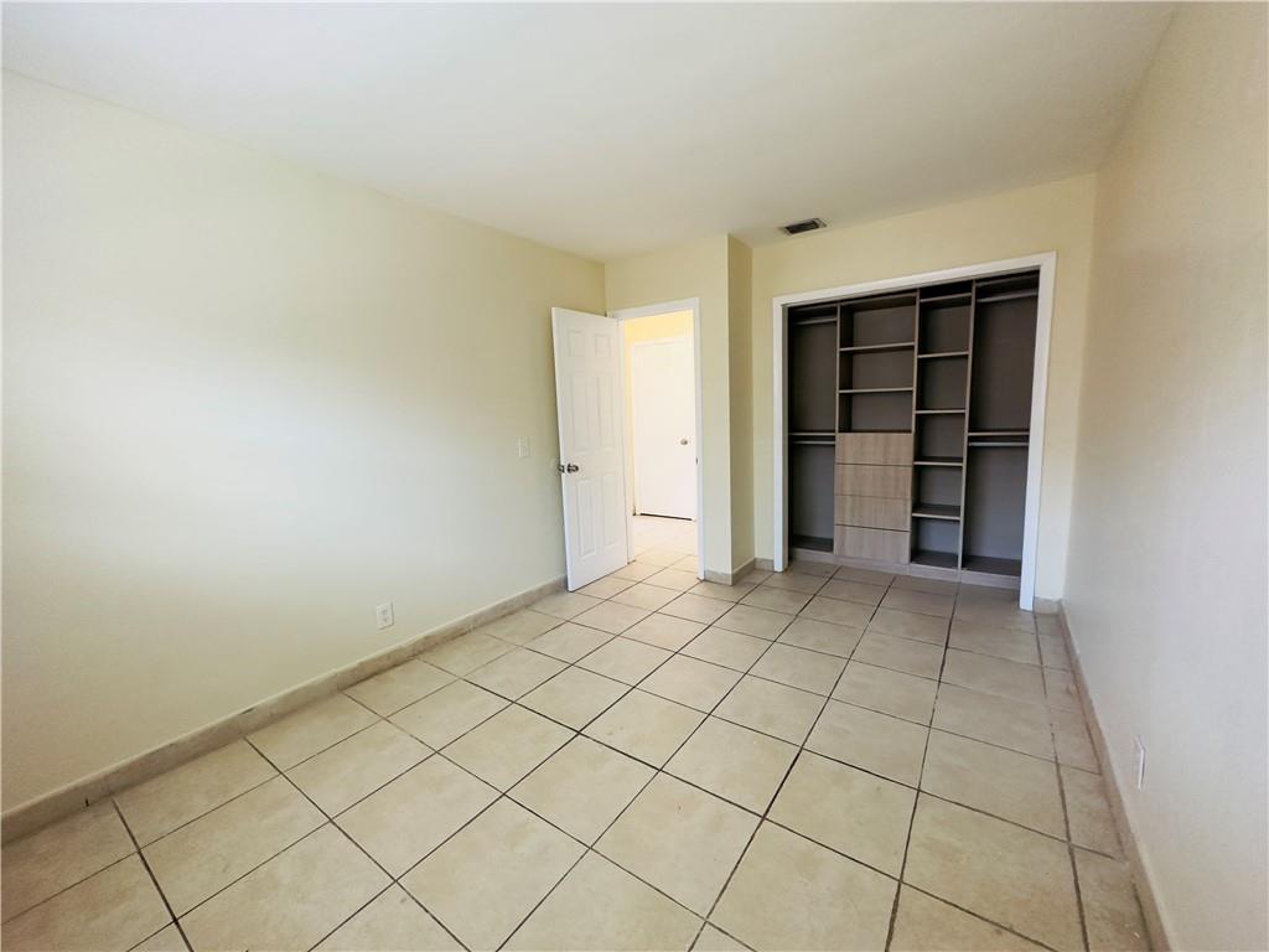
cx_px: 634
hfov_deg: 102.1
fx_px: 513
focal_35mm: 14
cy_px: 476
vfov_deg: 85.7
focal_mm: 2.22
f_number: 2.2
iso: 200
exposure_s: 1/60
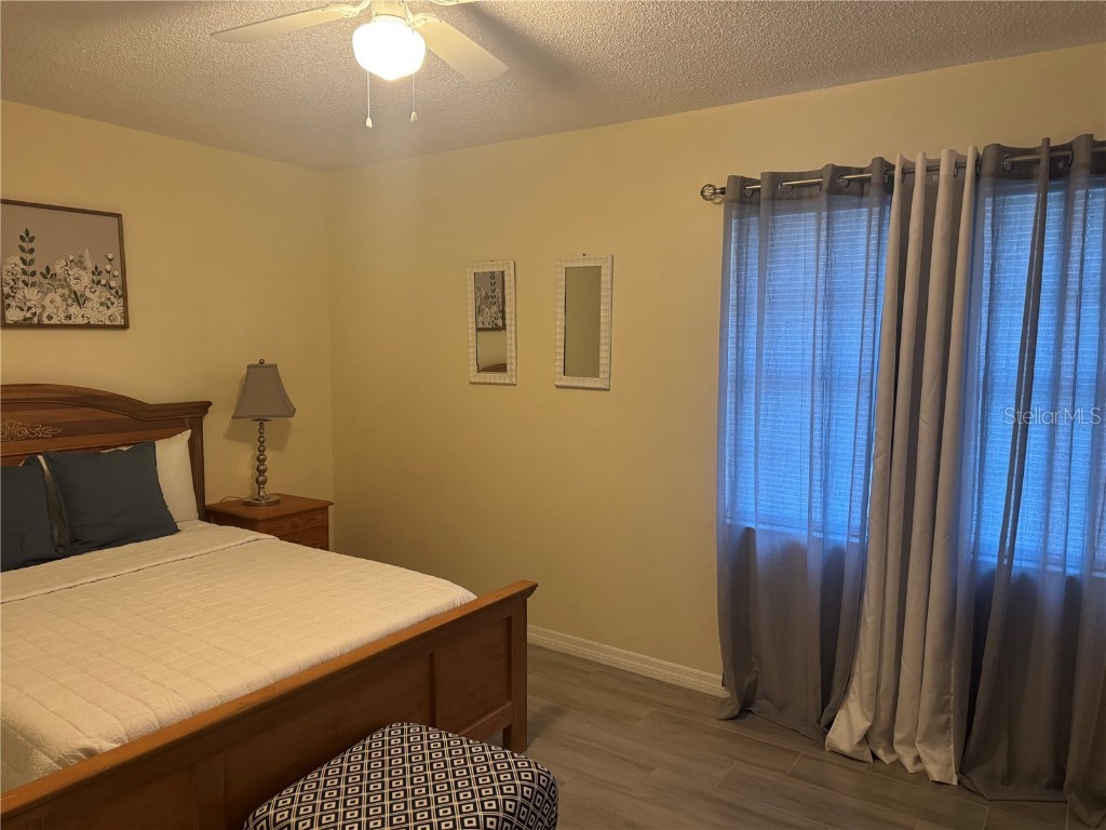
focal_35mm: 24
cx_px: 553
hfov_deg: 71.6
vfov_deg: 56.8
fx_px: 767
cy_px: 415
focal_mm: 6.76
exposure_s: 1/60
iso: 320
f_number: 1.78
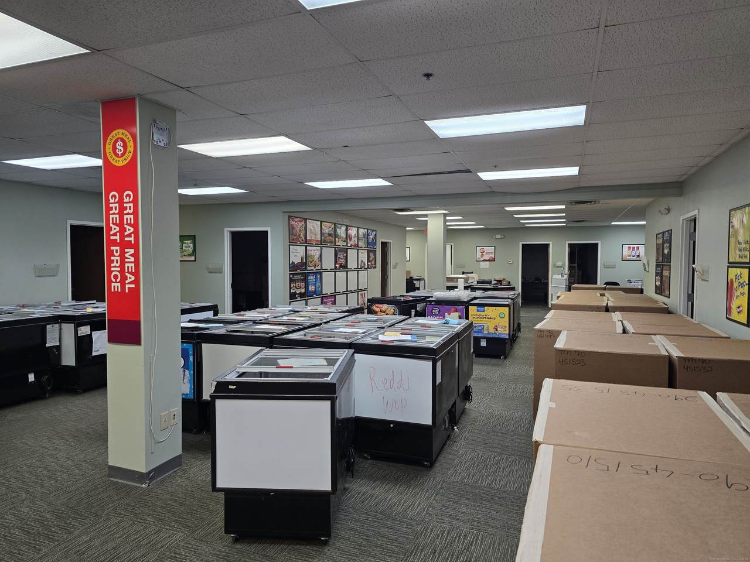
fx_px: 498
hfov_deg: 73.9
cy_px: 281
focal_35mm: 23
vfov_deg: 58.9
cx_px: 375
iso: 160
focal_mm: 6.3
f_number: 1.7
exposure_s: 1/120
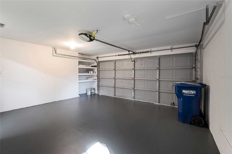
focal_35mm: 15
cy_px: 77
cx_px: 116
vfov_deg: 77.3
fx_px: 97
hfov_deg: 100.4
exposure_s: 1.6
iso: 100
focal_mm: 10
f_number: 10
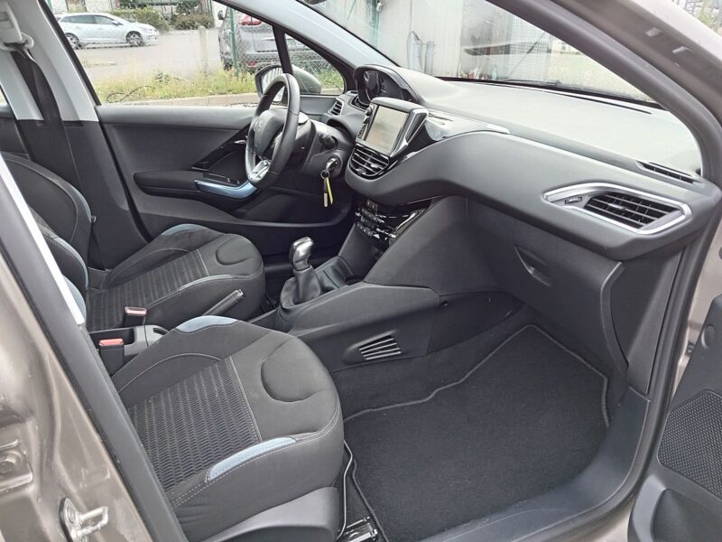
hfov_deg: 69.4
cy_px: 271
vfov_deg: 54.9
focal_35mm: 25
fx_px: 521
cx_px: 361
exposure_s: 1/50
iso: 124
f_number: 1.8
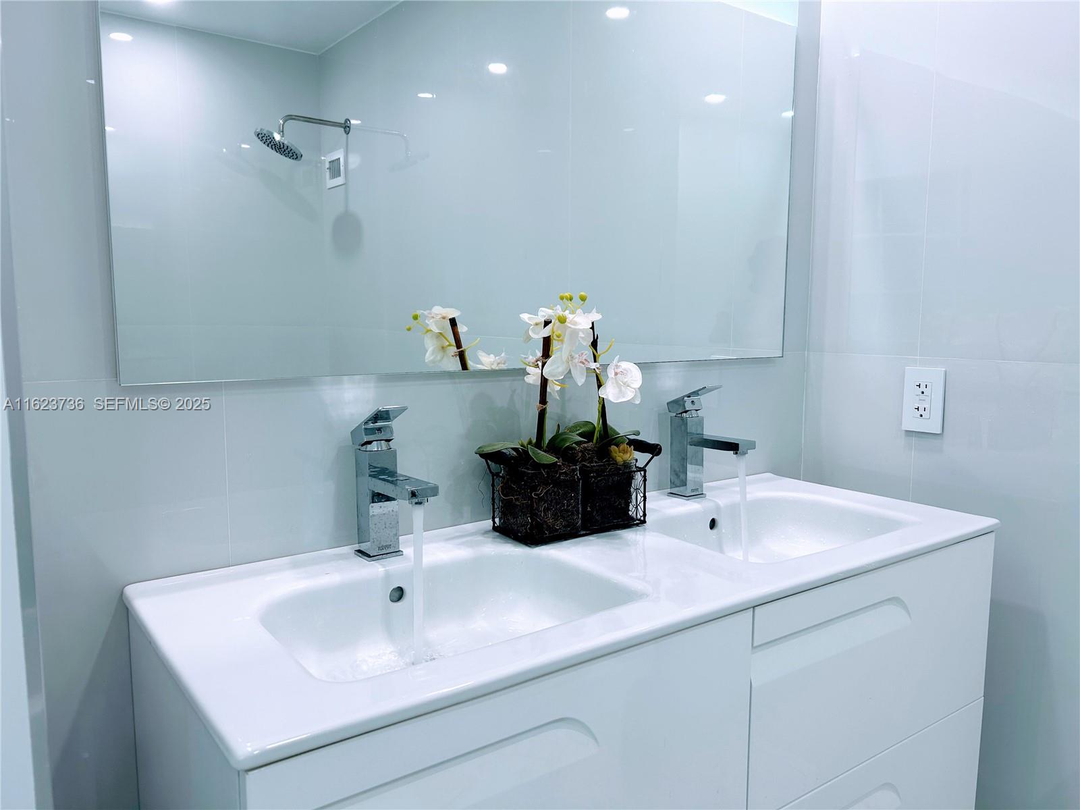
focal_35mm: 26
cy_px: 405
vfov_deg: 53.1
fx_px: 811
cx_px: 540
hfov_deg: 67.3
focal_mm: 5.7
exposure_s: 1/120
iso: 50
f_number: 1.5
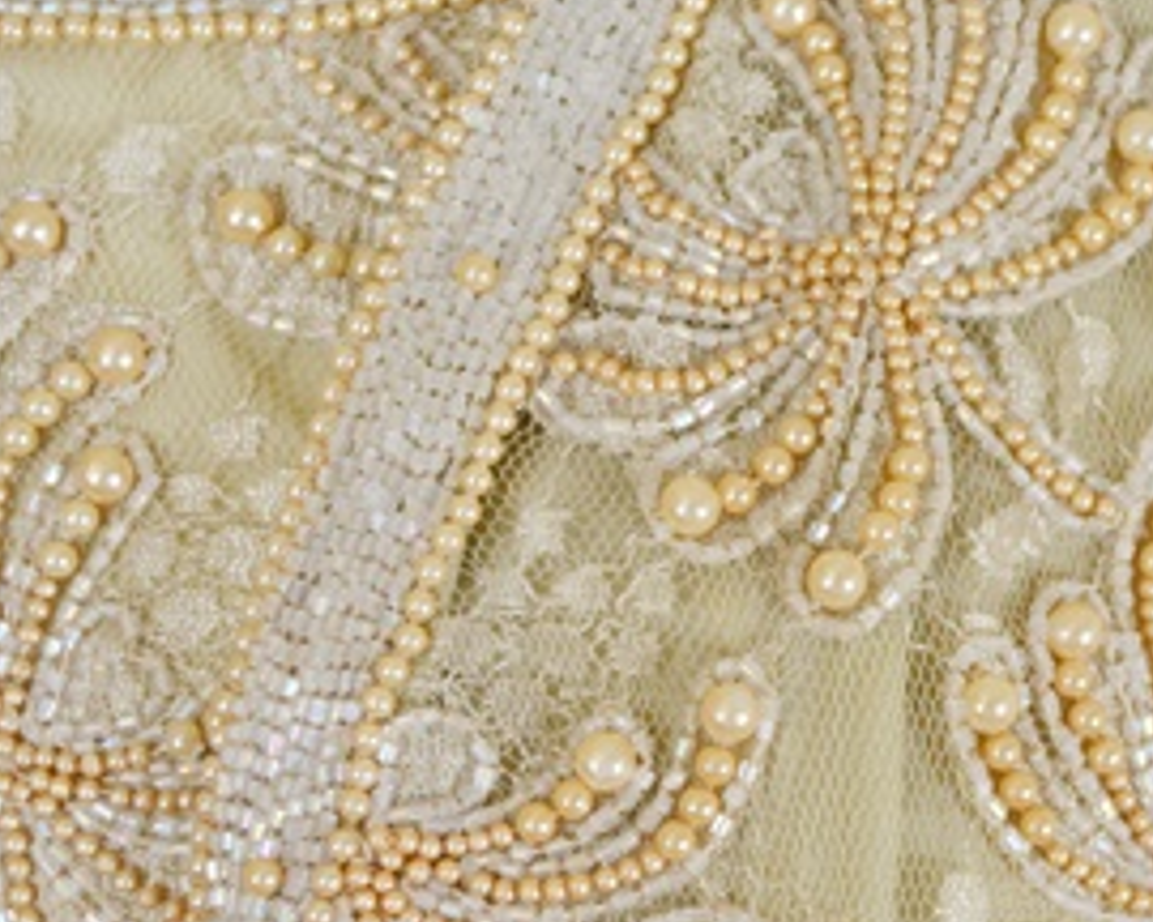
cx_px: 1038
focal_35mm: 100
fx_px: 3412
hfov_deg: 18.8
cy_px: 721
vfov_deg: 15.3
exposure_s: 1/100
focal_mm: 32
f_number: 5
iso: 400
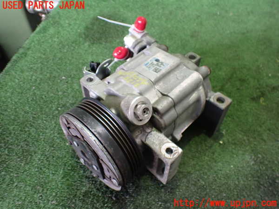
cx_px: 140
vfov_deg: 46.8
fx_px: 242
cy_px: 104
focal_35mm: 30
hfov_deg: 60.0
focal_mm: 5.4
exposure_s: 1/80
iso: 800
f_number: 2.3
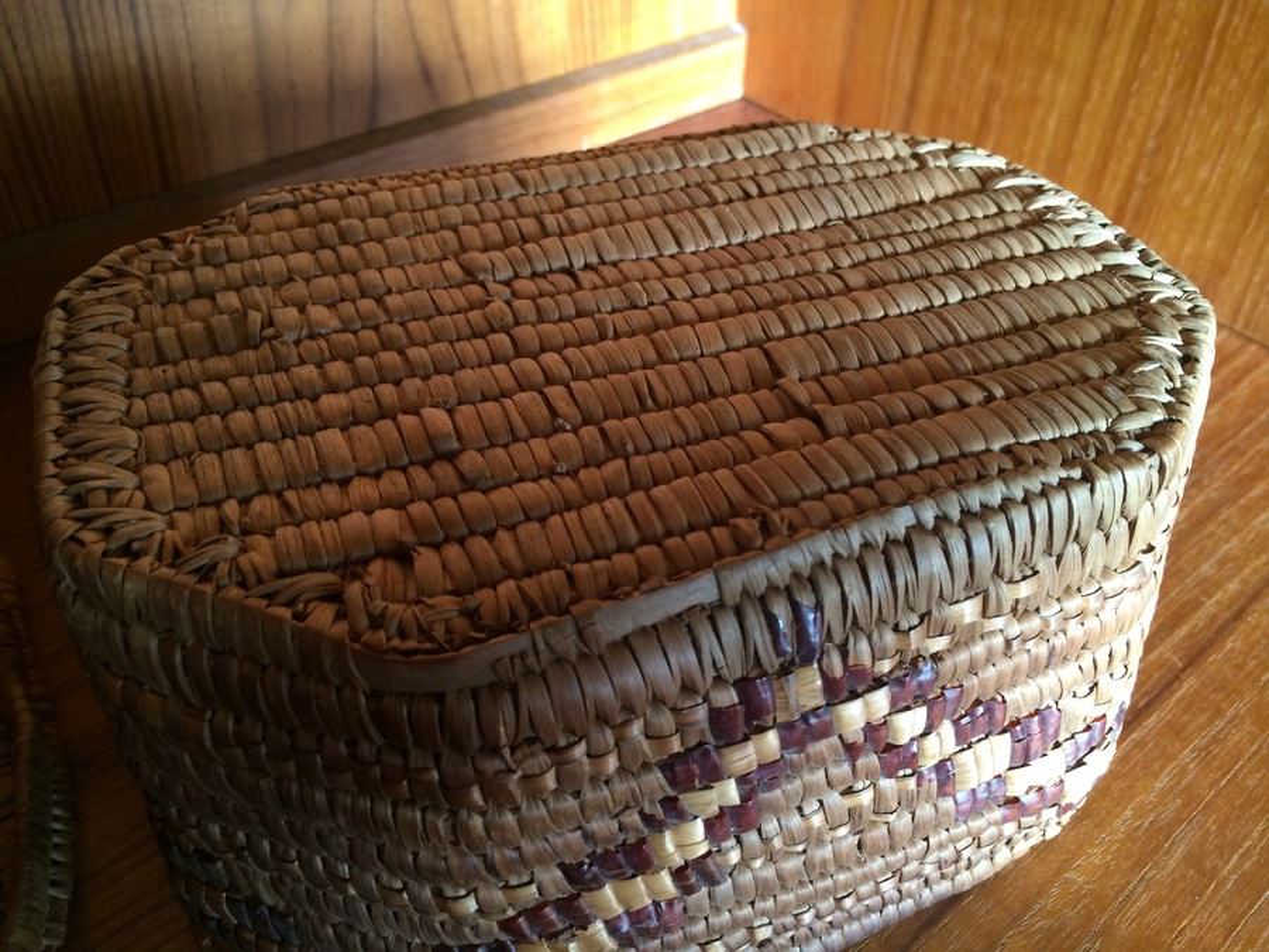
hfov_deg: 60.0
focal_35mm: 30
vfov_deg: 46.8
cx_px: 634
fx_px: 1100
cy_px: 476
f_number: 2.2
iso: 125
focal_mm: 4.12
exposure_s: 1/30
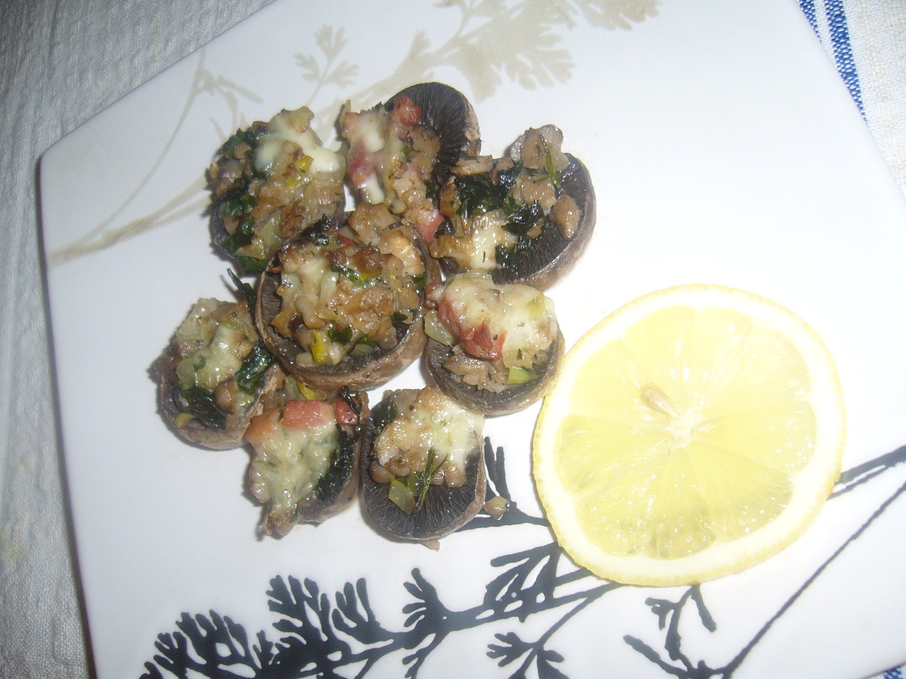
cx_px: 453
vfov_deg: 40.7
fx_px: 916
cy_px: 340
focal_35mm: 35
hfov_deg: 52.6
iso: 80
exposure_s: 1/30
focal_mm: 5.8
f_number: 2.8
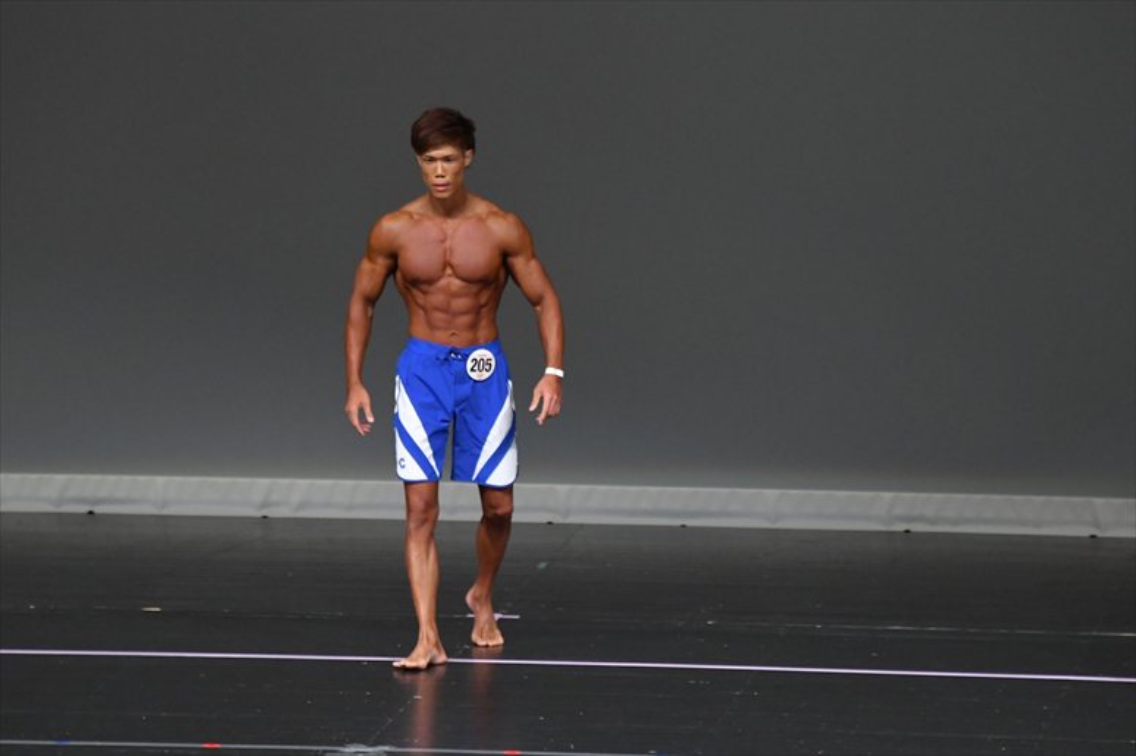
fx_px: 9935
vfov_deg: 4.4
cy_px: 378
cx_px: 568
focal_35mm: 315
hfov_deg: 6.5
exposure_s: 1/400
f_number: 5.6
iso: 4000
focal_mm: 210
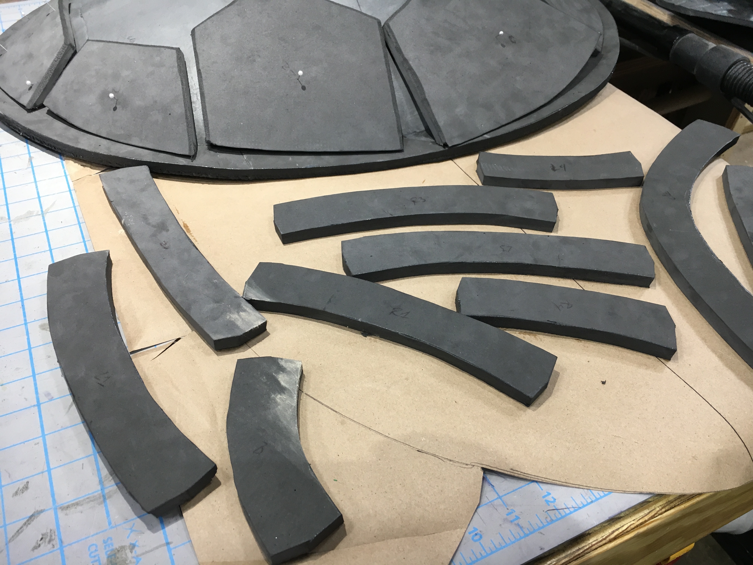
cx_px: 376
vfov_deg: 48.2
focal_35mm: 29
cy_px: 282
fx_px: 631
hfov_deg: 61.7
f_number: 2.2
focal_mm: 4.15
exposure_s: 1/30
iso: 40
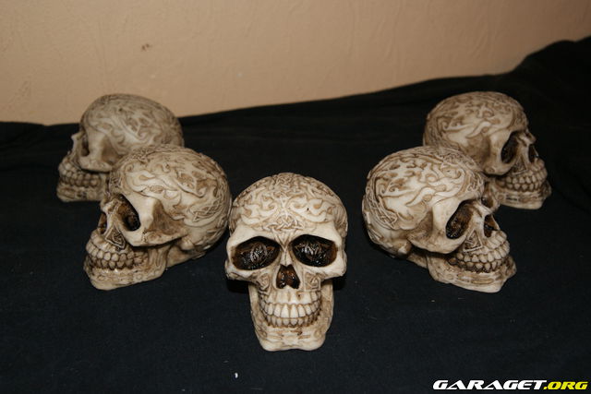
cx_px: 296
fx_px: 640
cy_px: 197
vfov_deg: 34.2
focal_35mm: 39
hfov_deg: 49.5
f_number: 5.6
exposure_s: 1/60
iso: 400
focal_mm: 26
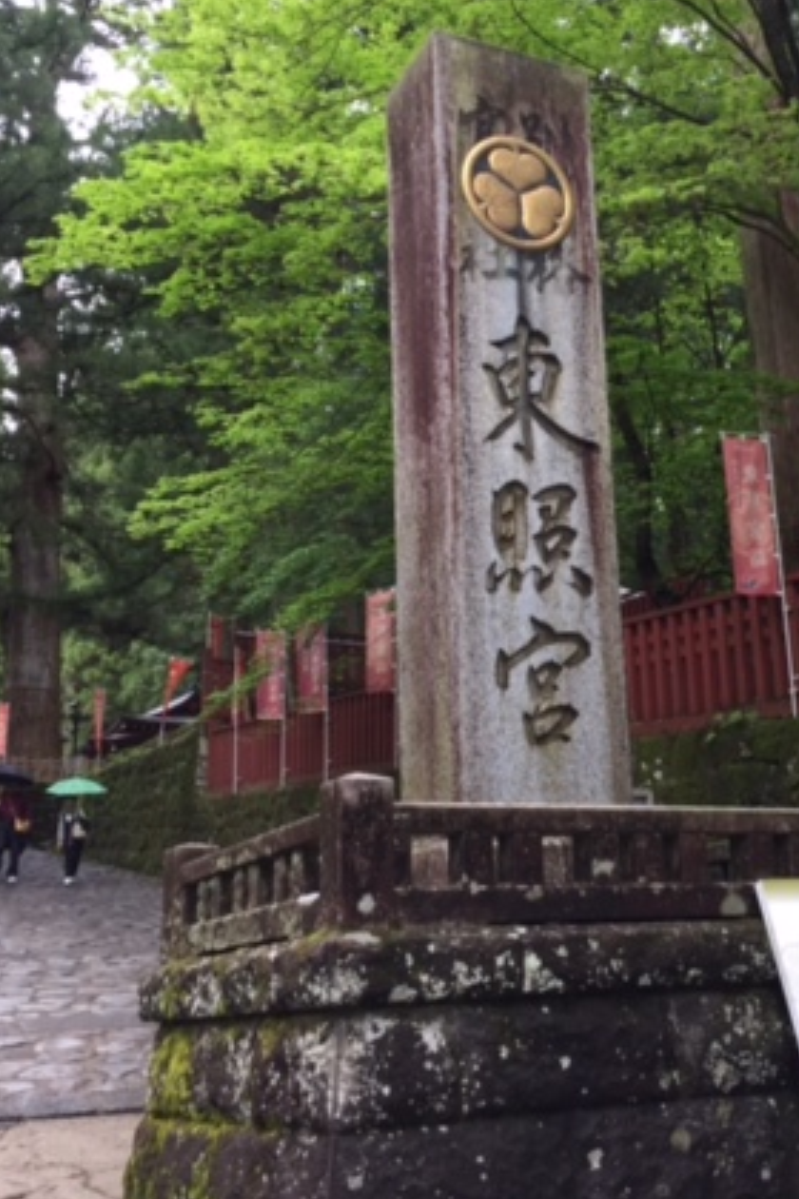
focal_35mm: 46
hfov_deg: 28.7
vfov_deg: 42.7
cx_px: 616
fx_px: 1531
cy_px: 537
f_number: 2.2
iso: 40
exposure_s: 1/120
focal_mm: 4.15
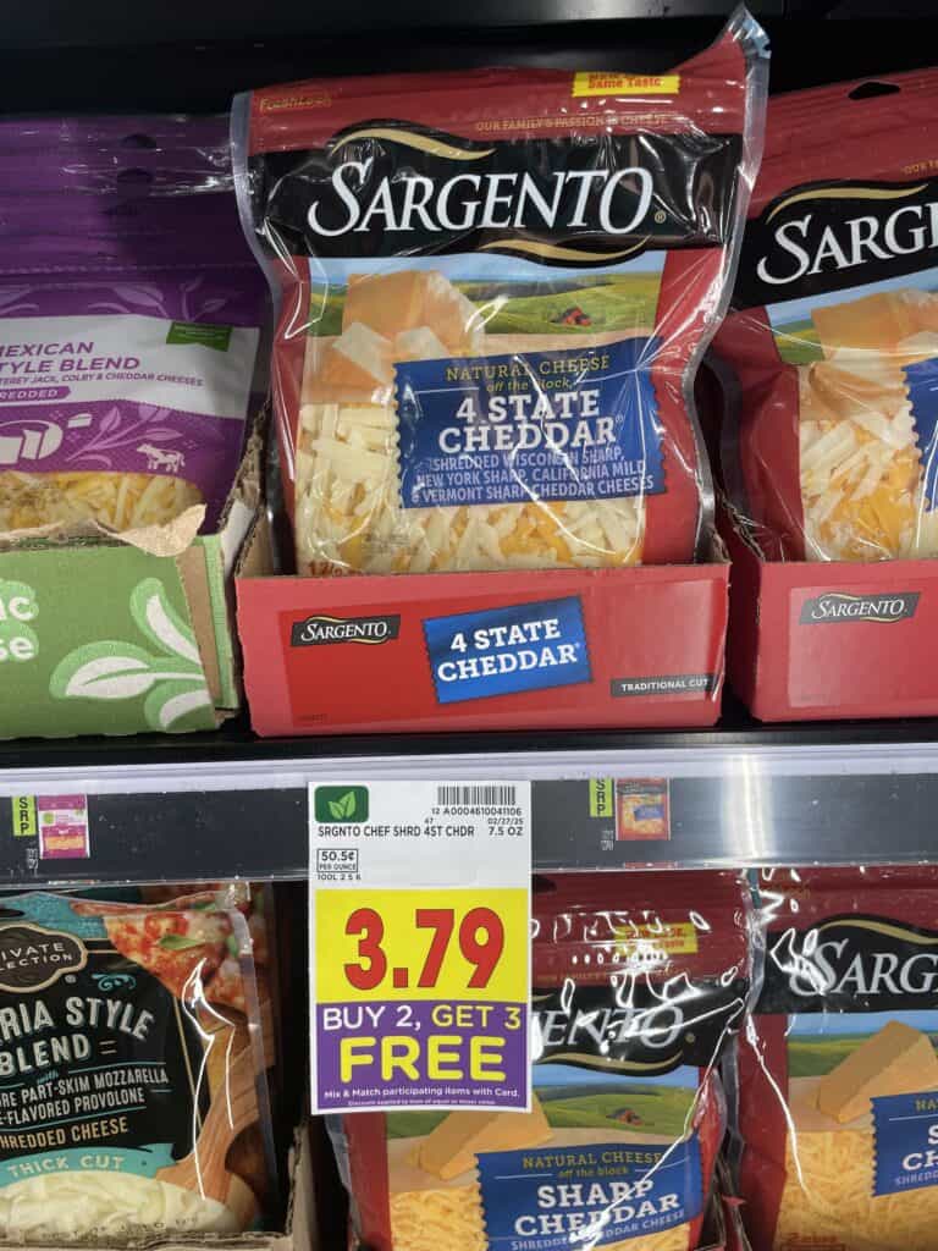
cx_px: 469
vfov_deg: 67.3
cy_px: 626
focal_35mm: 26
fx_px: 939
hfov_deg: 53.1
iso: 64
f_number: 1.6
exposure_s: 1/121
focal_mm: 4.2
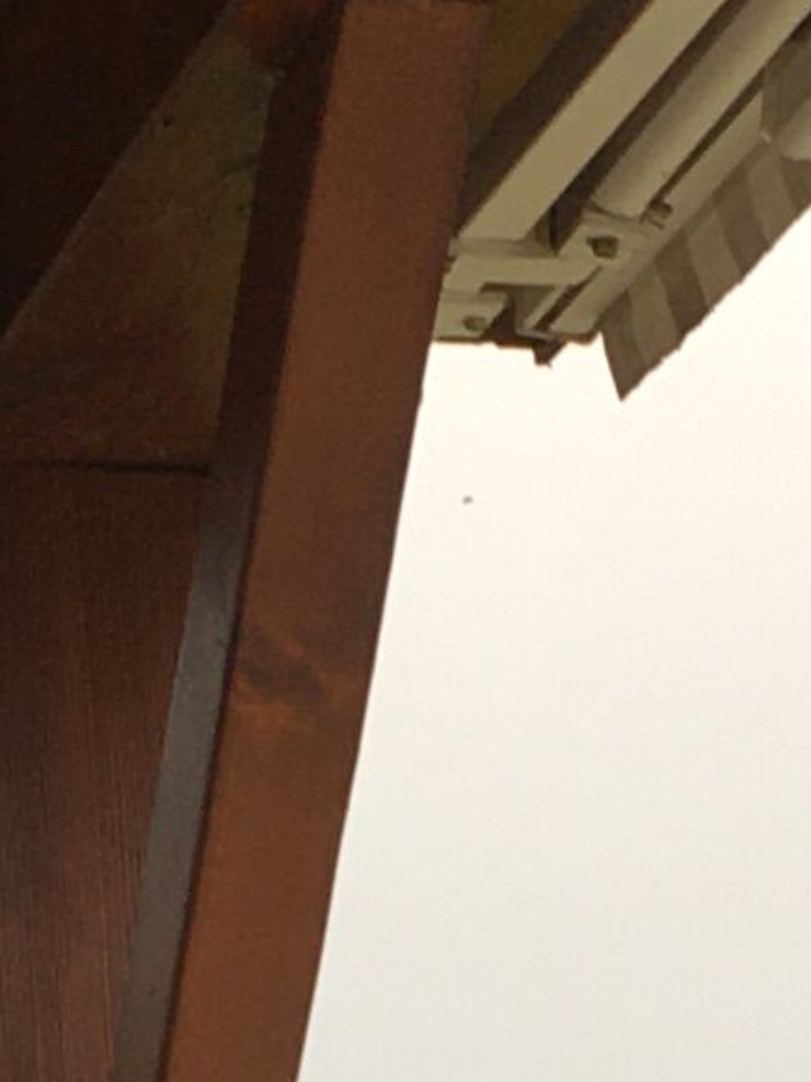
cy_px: 1829
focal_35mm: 201
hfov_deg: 7.4
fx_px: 6283
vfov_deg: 9.5
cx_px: 340
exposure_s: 1/100
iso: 25
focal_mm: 4.15
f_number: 2.2
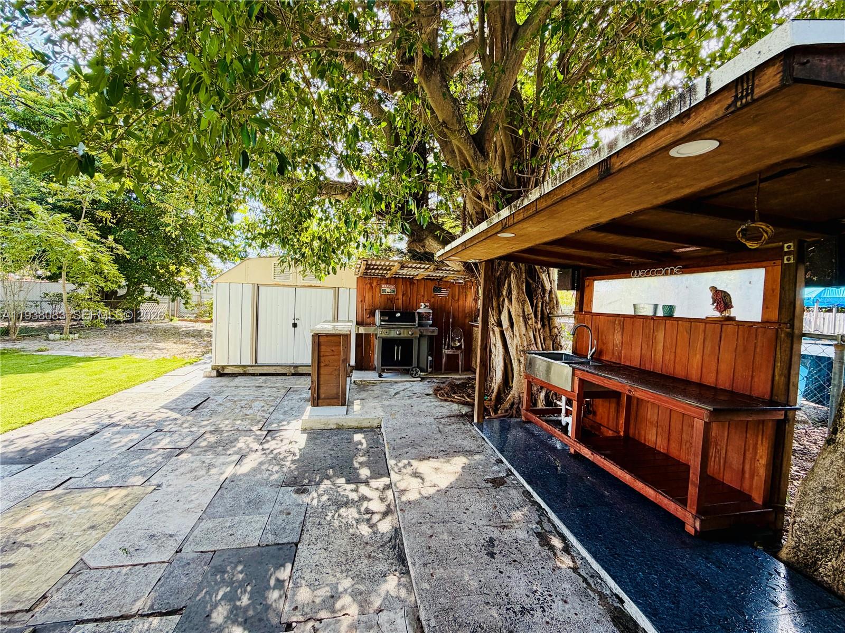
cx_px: 422
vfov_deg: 85.6
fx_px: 342
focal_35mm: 14
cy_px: 316
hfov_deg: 102.1
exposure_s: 1/121
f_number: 2.2
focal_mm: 2.22
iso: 80
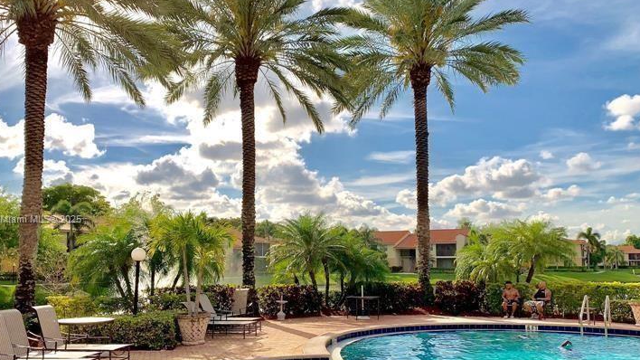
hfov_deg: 61.0
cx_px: 297
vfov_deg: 36.5
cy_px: 220
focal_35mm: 32
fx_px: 543
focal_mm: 4.25
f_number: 1.8
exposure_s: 1/3788
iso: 25
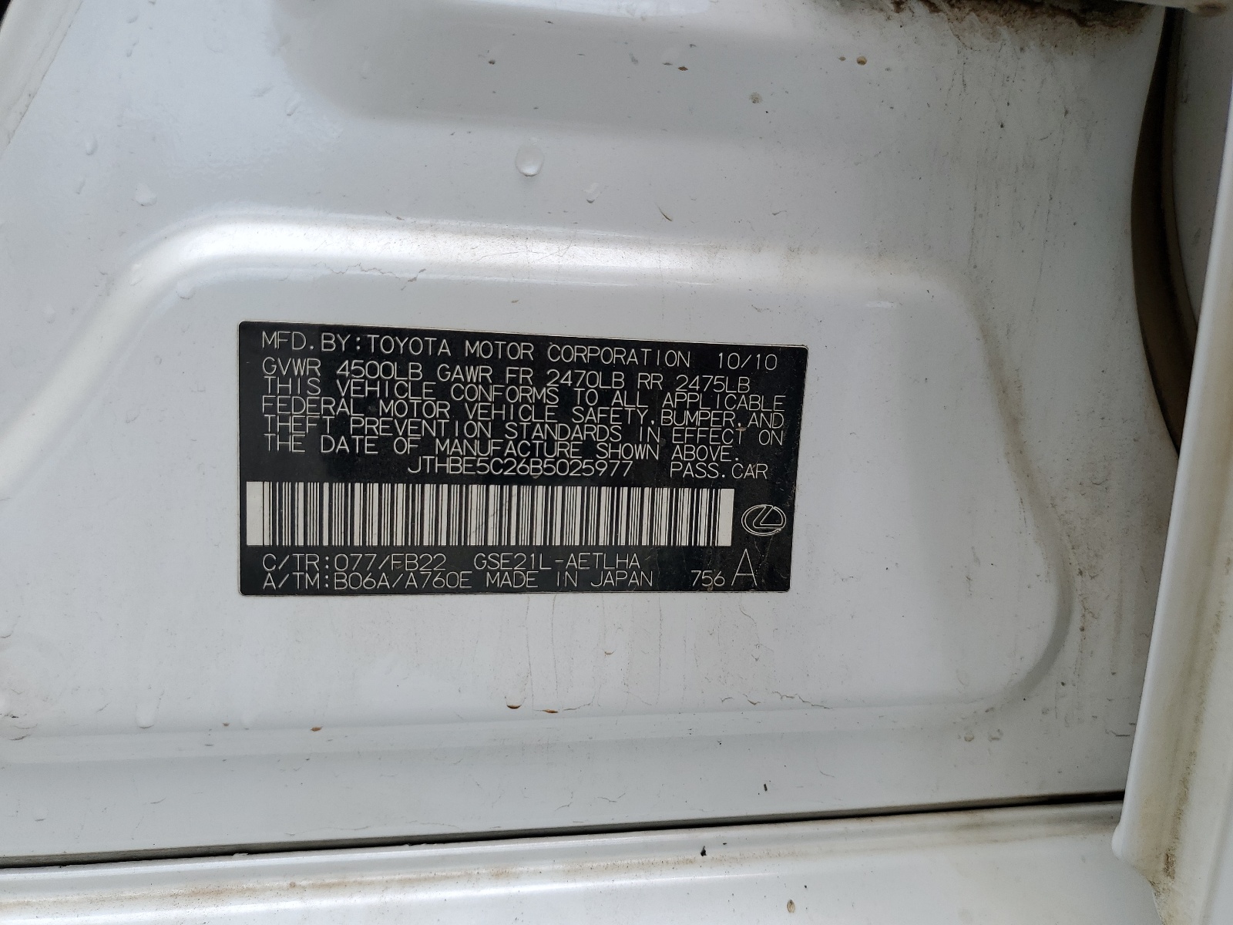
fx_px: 926
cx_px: 616
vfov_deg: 53.1
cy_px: 462
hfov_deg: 67.3
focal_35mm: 26
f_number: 1.5
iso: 50
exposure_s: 1/1000
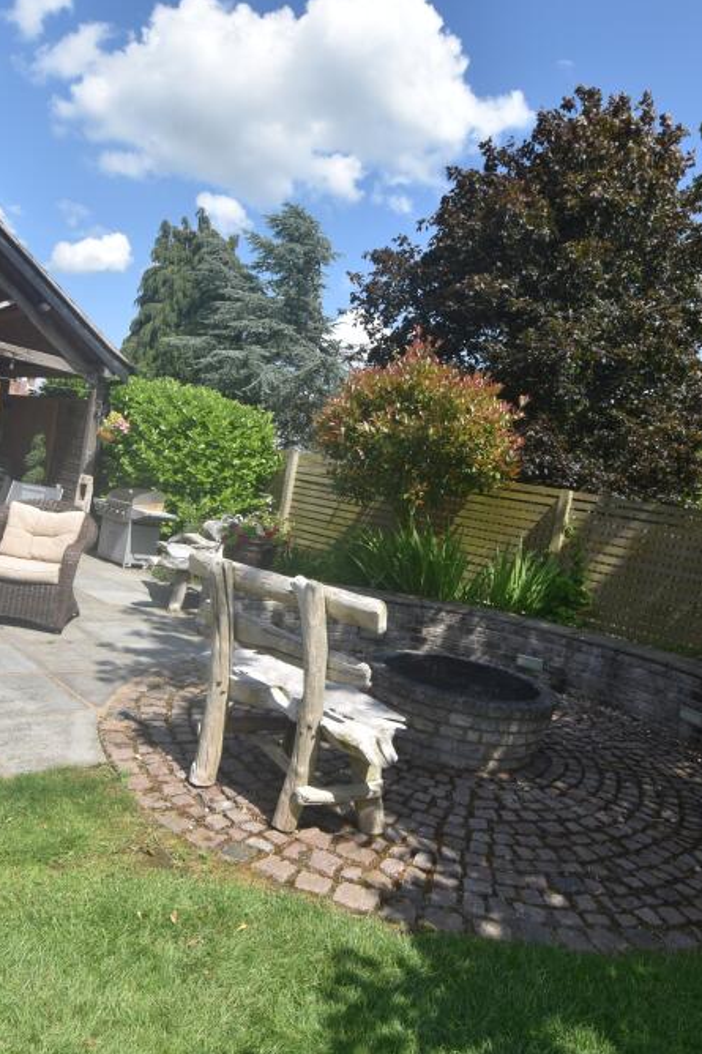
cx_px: 399
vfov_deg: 76.1
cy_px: 534
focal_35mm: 23
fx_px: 673
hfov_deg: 54.9
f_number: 9
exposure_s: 1/320
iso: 200
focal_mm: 10
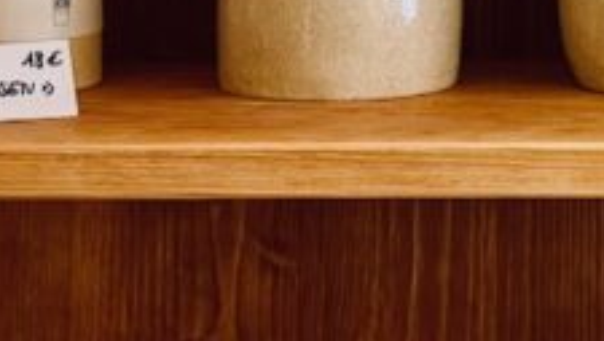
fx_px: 1907
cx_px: 660
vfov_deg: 9.9
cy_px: -166
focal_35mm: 119
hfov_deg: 17.4
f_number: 1.78
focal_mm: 6.76
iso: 400
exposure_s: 1/60
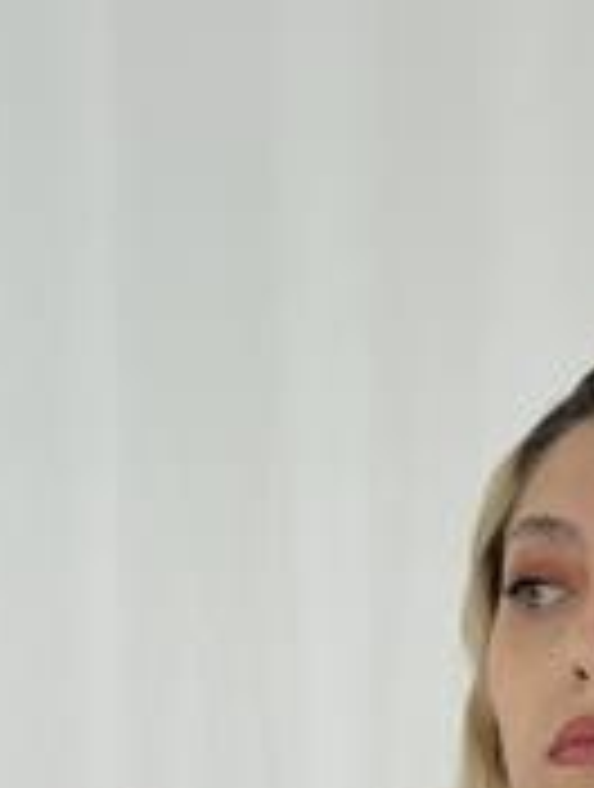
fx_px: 3328
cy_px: 1123
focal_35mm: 146
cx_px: 549
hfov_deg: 10.1
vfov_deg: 12.9
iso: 50
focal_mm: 6.76
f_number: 1.78
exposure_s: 1/100
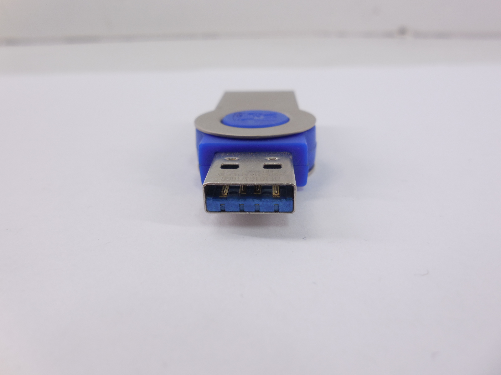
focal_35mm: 26
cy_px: 188
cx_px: 250
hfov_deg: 67.3
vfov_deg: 53.1
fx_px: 376
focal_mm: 4.6
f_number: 3.5
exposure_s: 1/30
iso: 140
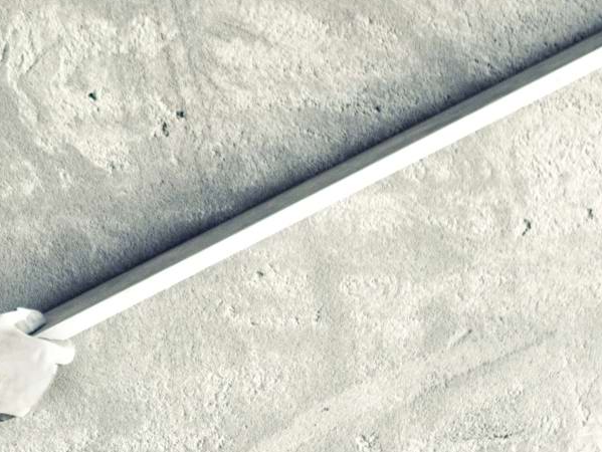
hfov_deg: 13.3
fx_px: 2541
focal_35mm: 146
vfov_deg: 10.2
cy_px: 238
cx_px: -51
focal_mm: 35
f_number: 1.4
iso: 400
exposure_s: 1/160
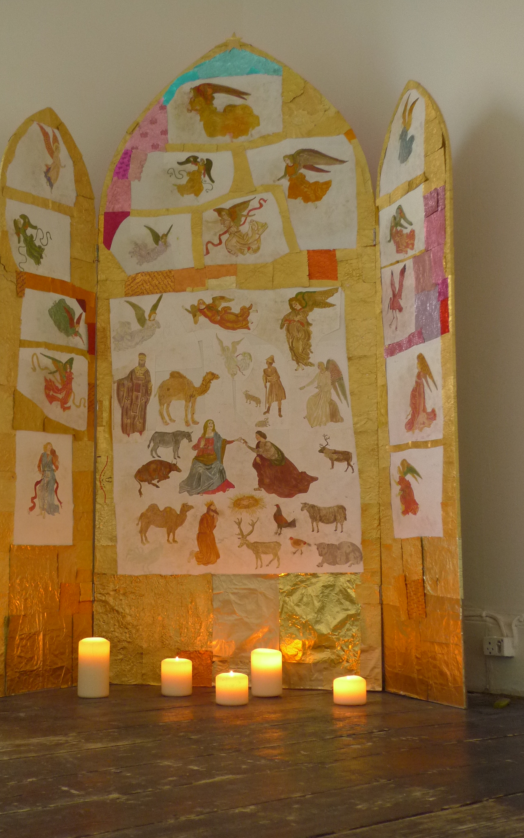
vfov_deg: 39.6
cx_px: 226
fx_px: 1165
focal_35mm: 51
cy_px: 419
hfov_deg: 25.3
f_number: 2.6
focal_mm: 10.2
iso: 400
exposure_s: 1/30
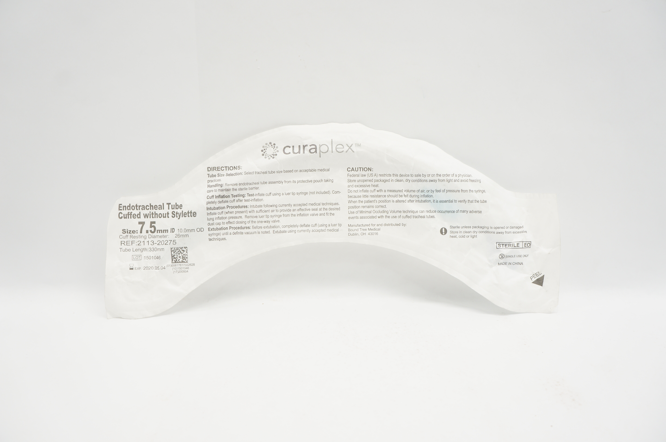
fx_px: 499
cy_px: 221
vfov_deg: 47.8
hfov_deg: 67.4
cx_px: 333
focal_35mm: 27
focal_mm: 18
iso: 200
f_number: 6.3
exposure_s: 1/30
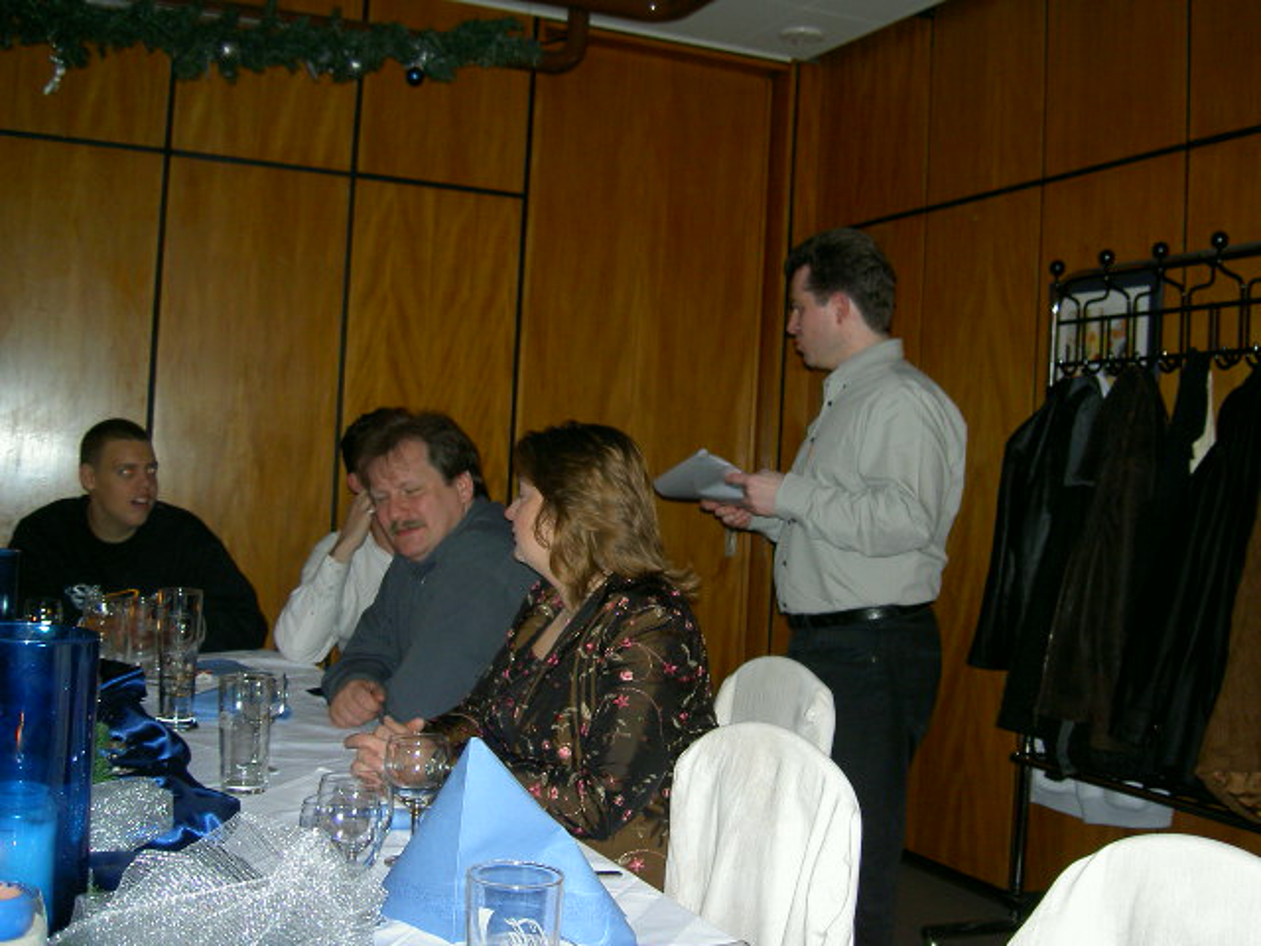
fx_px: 1421
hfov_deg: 47.9
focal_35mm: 39
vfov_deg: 36.8
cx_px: 630
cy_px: 473
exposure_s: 1/59.5
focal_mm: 8
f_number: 2.8
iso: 100
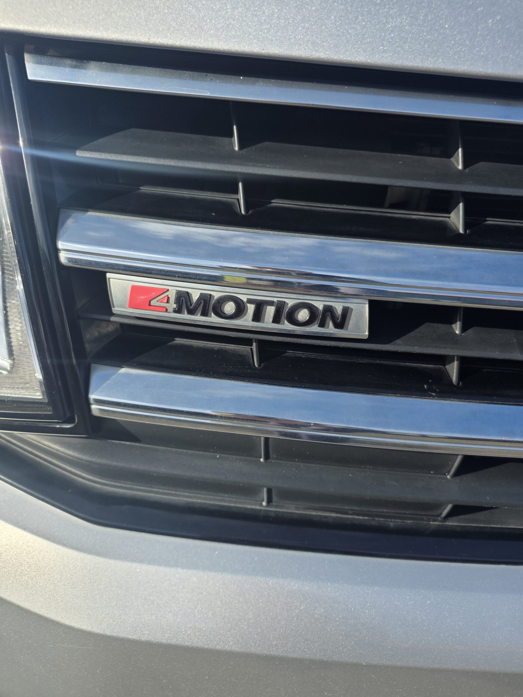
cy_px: 348
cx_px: 262
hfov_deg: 58.9
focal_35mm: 23
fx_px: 463
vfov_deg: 73.9
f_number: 1.7
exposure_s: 1/4057
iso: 80
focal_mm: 6.25
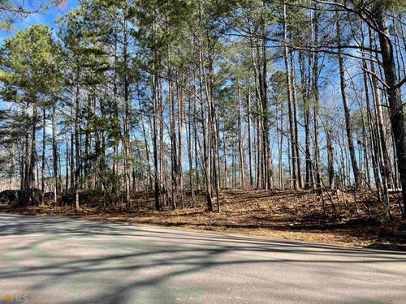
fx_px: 305
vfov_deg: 53.1
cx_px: 203
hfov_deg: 67.3
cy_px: 152
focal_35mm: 26
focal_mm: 4.2
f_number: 1.6
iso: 32
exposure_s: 1/1182
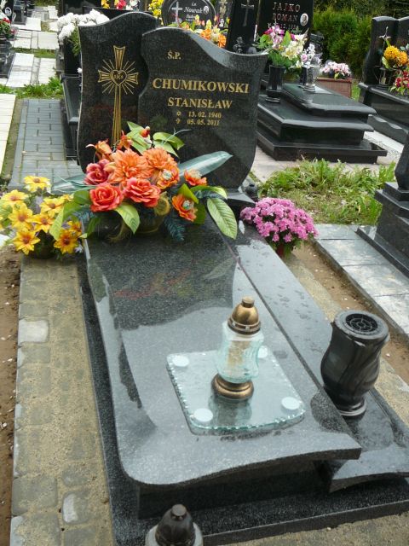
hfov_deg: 40.7
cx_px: 204
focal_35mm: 35
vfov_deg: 52.6
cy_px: 273
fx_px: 551
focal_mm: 5.2
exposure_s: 1/250
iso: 80
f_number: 2.8
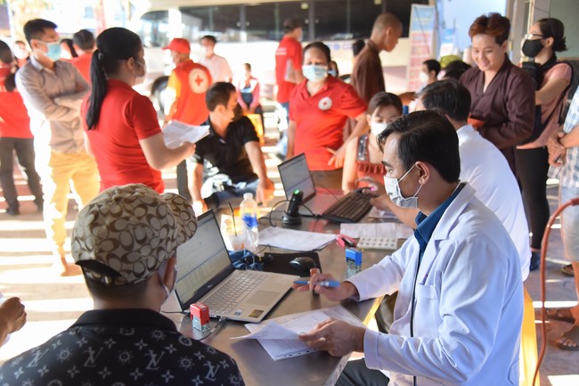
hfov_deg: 48.5
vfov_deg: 33.4
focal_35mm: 40
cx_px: 290
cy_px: 193
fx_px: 643
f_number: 4
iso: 640
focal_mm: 40
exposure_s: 1/60
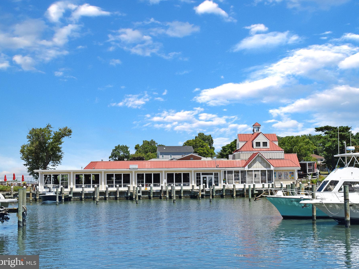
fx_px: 493
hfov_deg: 40.0
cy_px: 134
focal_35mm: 48
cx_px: 199
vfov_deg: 30.5
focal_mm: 29
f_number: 10
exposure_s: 1/400
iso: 100
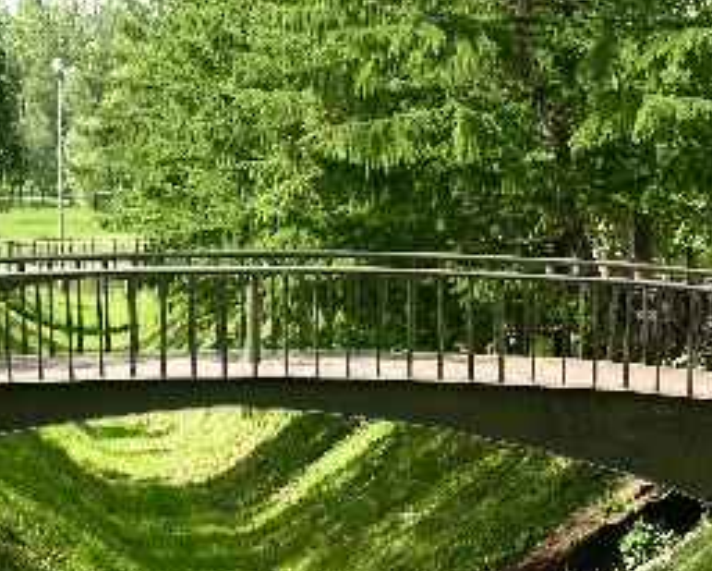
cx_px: 251
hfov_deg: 9.8
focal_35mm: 196
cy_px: 402
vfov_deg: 7.9
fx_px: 4133
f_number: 4.4
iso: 50
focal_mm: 22.3
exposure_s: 1/122
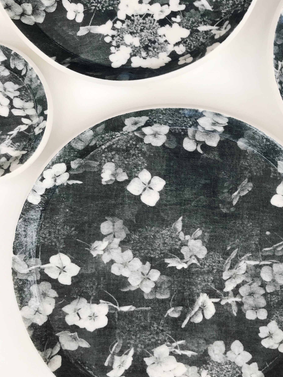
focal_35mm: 38
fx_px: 414
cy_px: 188
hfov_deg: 37.3
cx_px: 191
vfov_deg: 49.0
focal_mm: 3.99
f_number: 1.8
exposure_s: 1/93
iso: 25
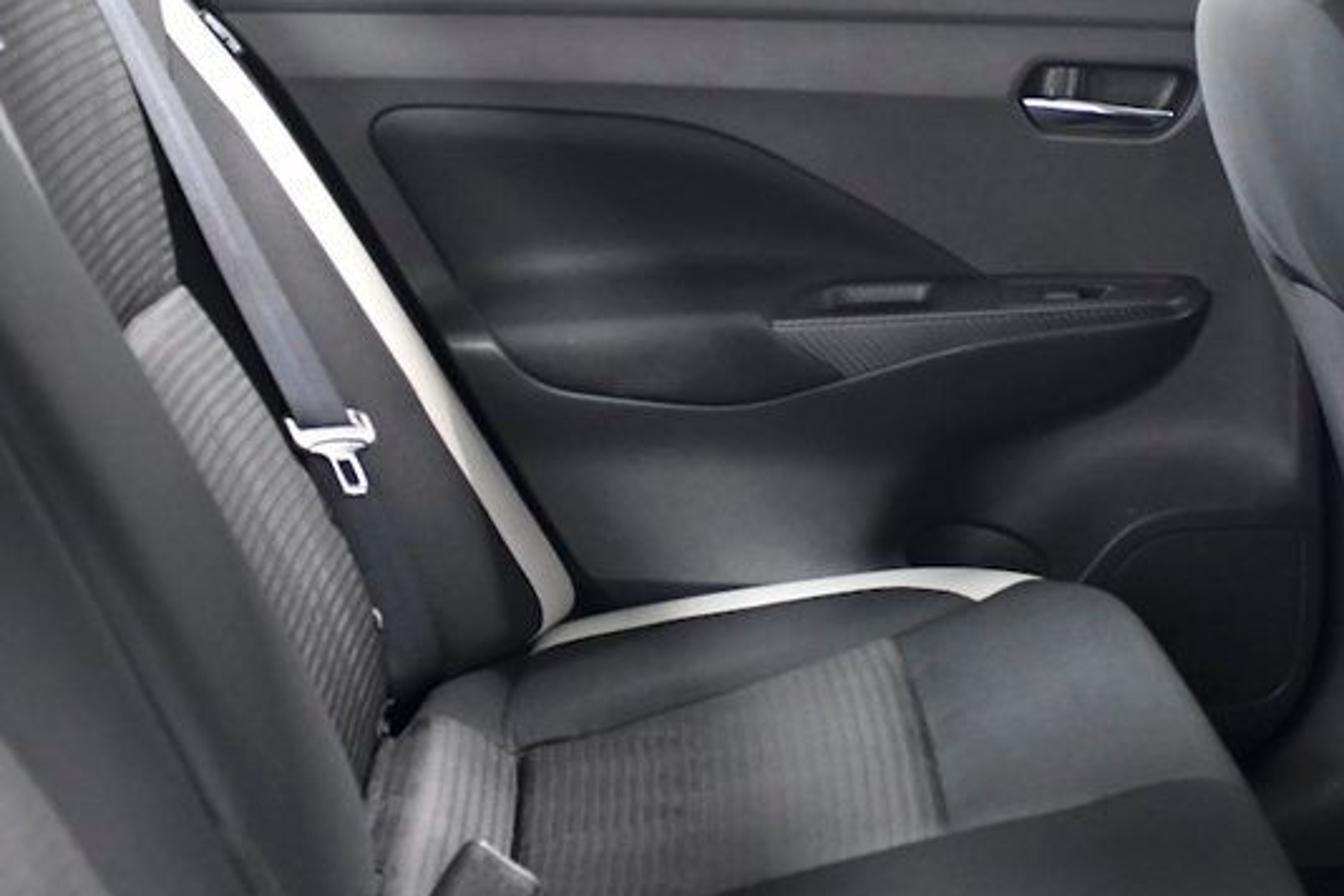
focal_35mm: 69
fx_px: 2576
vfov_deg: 19.4
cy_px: 112
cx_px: 866
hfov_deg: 29.1
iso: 2000
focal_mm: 24
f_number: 3.5
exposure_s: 1/60
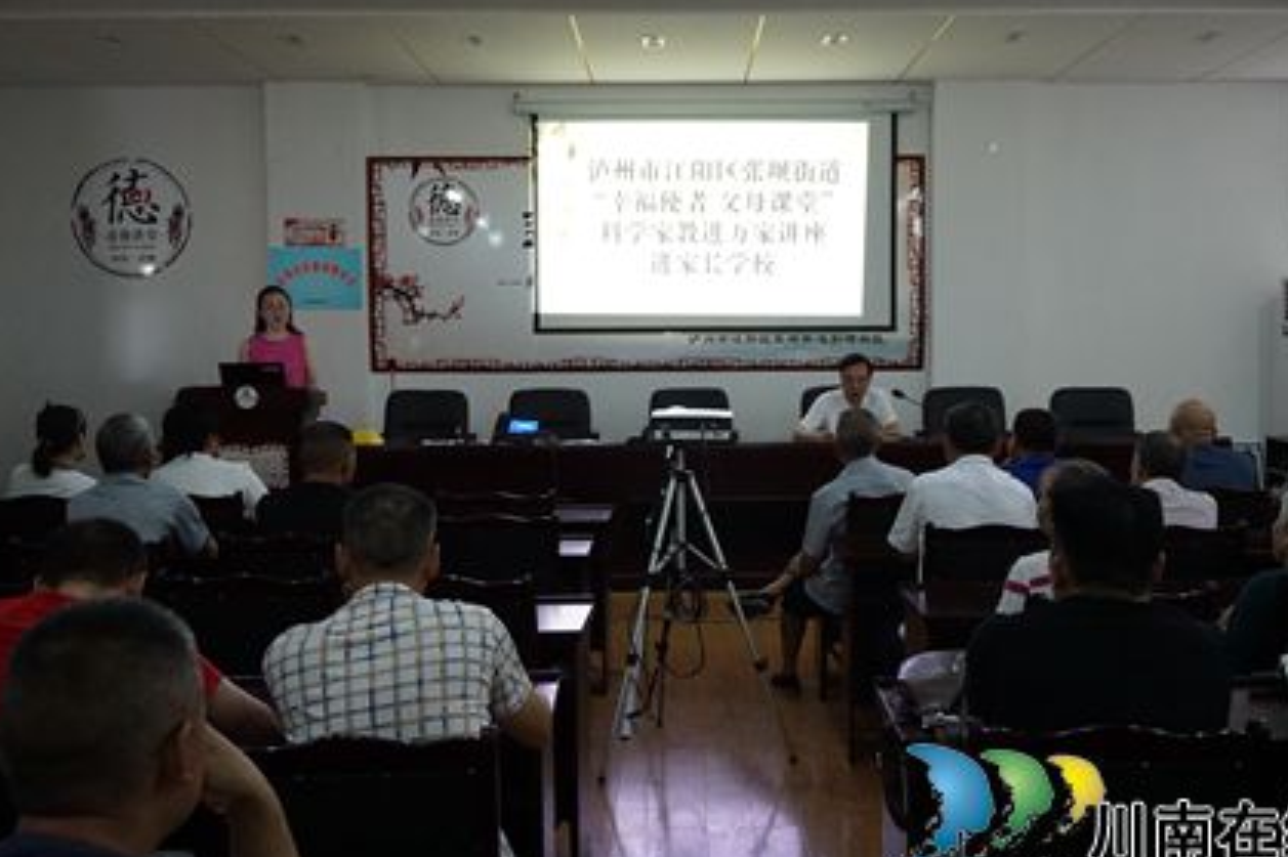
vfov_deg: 35.4
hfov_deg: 51.1
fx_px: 1345
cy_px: 453
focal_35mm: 38
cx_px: 692
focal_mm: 21
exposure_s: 1/160
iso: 3200
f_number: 4
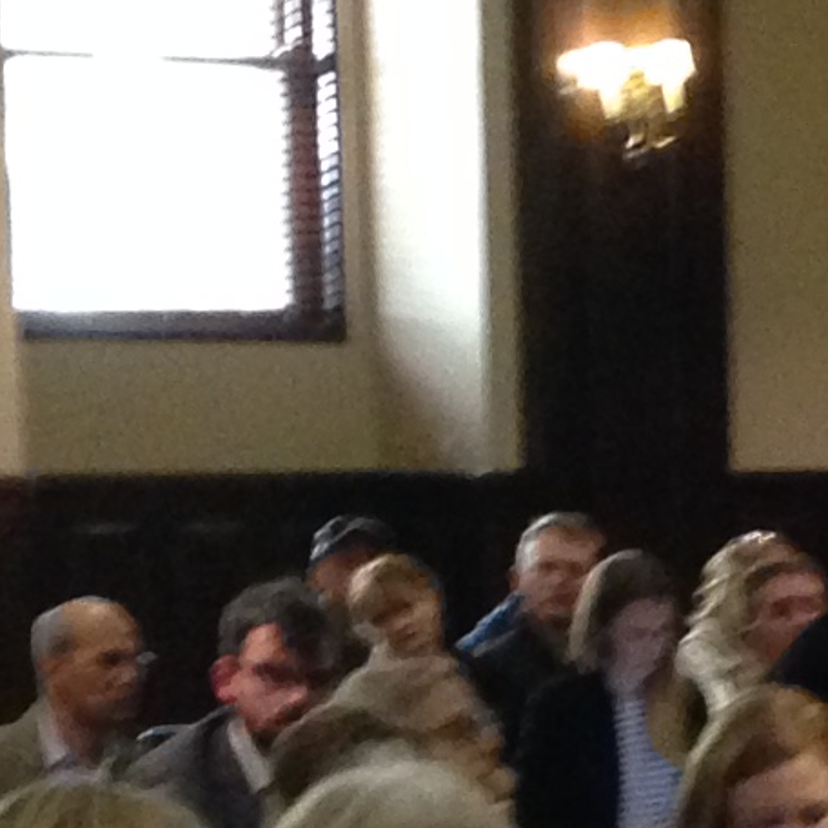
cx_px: 1055
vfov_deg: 8.2
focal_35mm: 209
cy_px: 1122
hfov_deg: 8.3
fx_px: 5656
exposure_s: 1/20
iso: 320
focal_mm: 4.12
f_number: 2.4
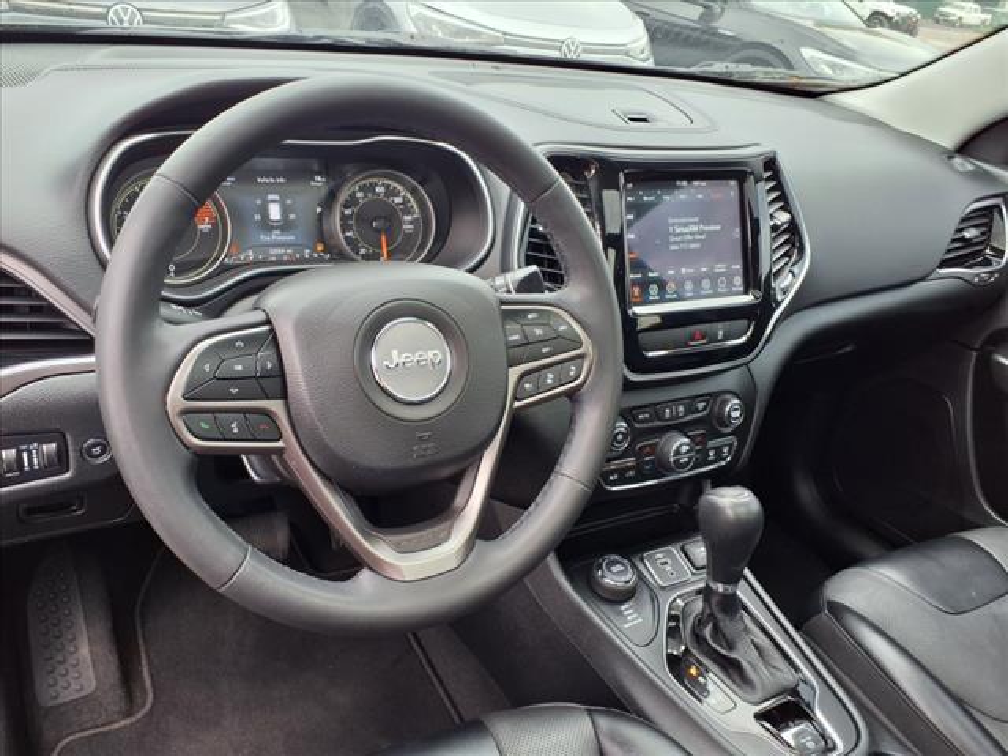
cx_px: 504
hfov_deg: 65.3
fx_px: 786
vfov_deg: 51.4
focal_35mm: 27
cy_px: 378
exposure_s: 1/120
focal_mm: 3.58
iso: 40
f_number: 1.9
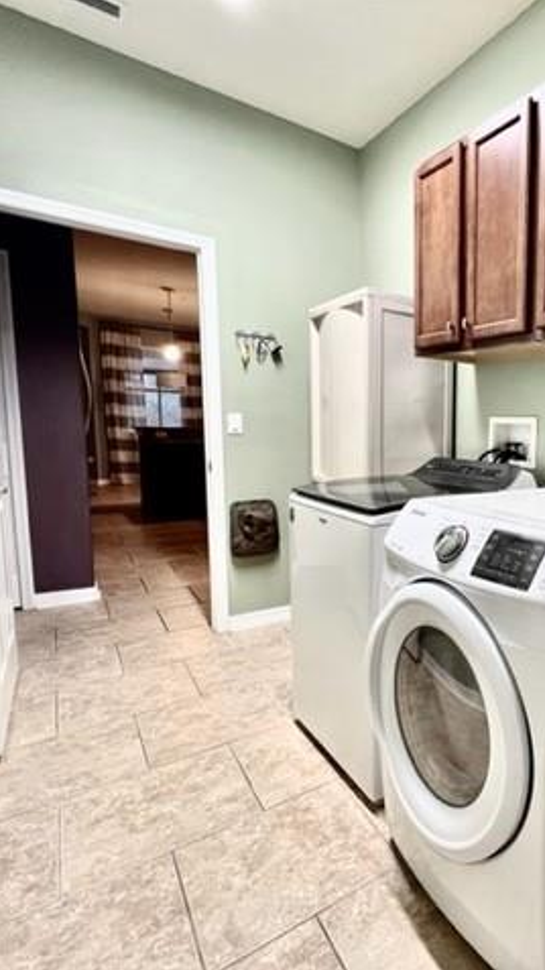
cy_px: 484
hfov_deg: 48.0
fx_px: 489
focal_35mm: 19
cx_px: 547
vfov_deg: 89.6
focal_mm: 1.57
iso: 250
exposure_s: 1/60
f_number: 1.8
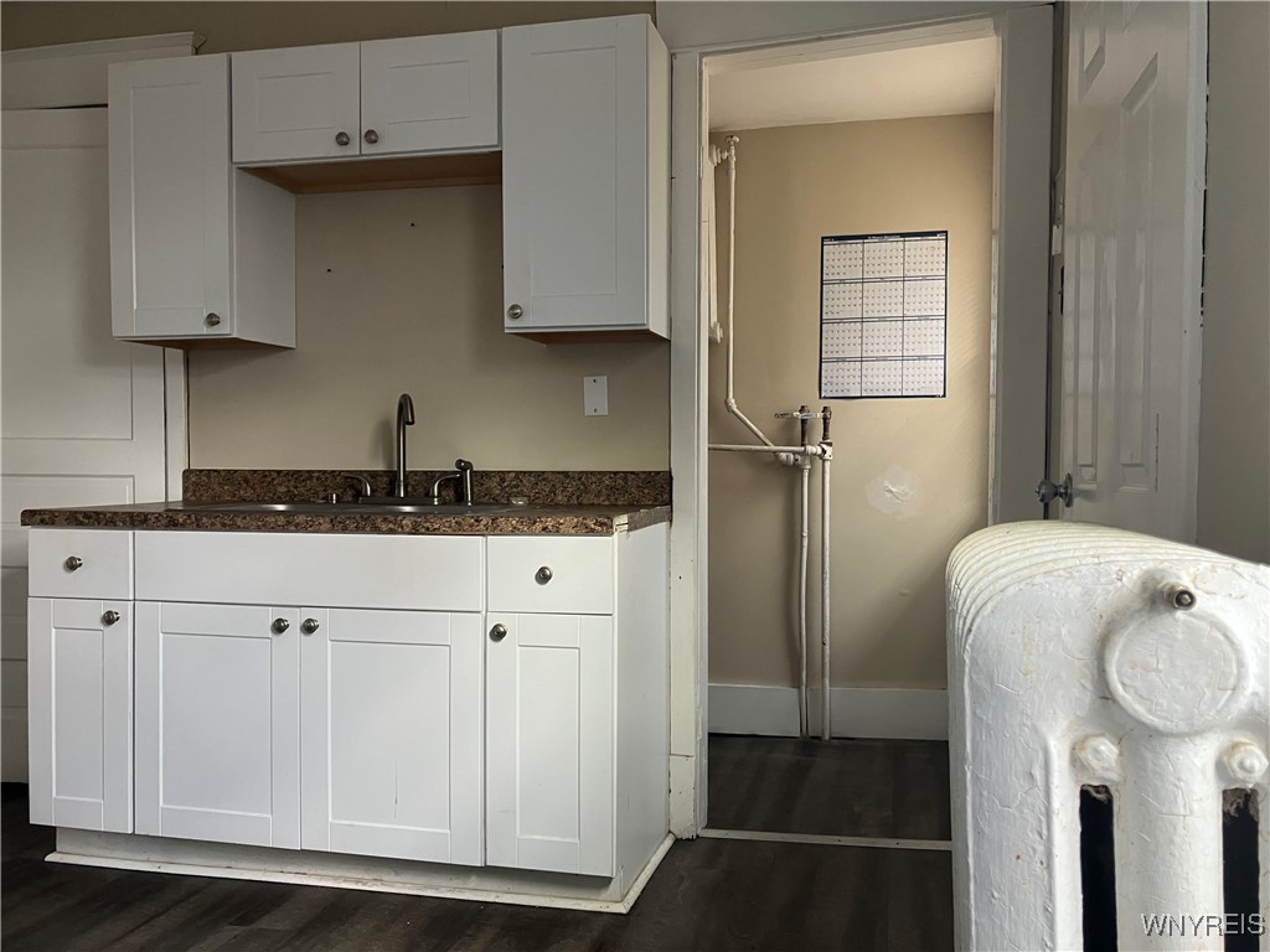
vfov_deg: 49.7
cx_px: 635
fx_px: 1027
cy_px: 476
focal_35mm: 28
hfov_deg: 63.4
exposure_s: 1/60
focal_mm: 3.99
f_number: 1.8
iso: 125
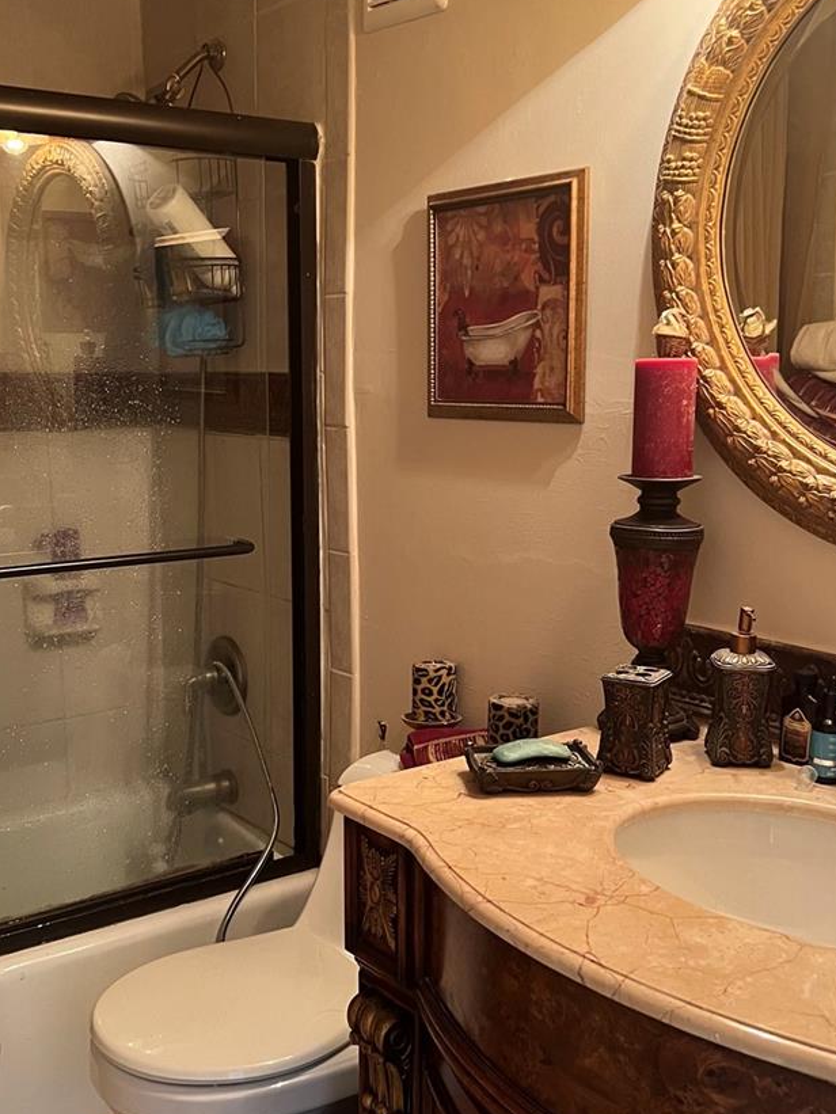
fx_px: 1223
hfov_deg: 37.7
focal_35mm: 38
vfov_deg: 49.0
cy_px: 577
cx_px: 360
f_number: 1.5
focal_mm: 5.7
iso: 400
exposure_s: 1/40
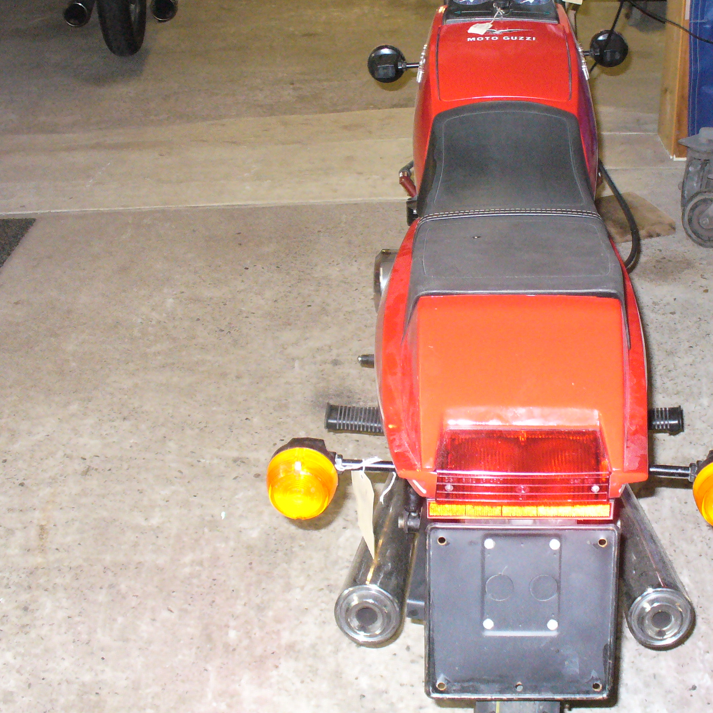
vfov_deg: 33.3
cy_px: 300
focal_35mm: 51
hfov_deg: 33.2
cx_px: 448
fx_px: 1188
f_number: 2.8
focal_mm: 6.1
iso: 320
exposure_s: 1/30
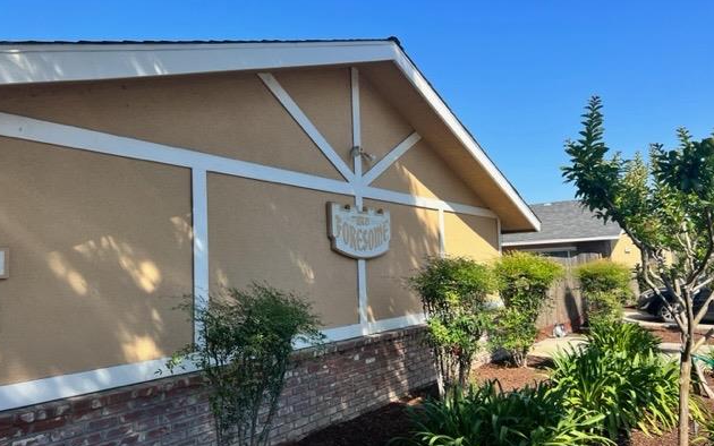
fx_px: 545
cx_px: 354
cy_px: 233
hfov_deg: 66.5
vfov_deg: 44.5
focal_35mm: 28
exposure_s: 1/1838
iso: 50
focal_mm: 5.7
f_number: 1.5
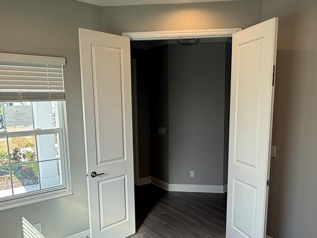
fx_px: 256
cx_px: 167
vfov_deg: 49.5
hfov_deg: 63.4
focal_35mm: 28
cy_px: 138
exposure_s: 1/184
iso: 64
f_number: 2.2
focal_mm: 2.22
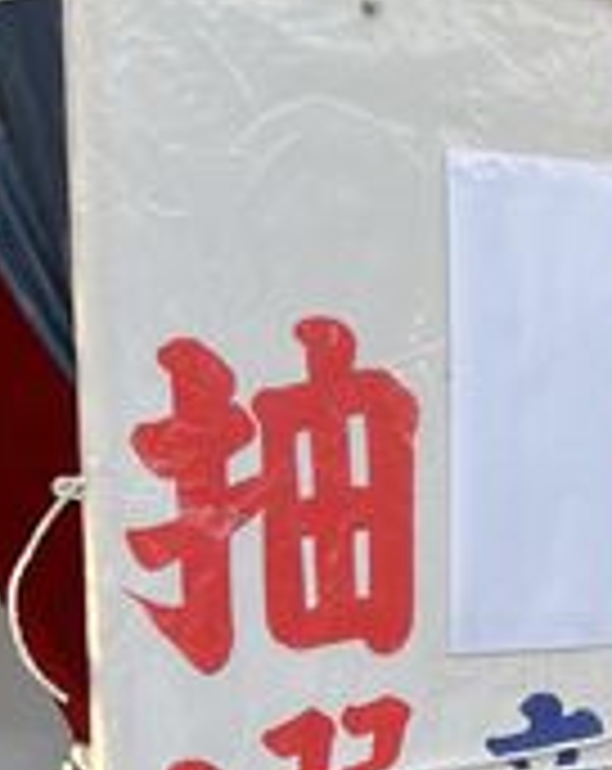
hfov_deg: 12.1
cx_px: 1004
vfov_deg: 15.9
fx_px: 2704
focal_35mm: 119
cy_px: 756
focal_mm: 5.7
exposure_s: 1/345
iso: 50
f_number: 1.5
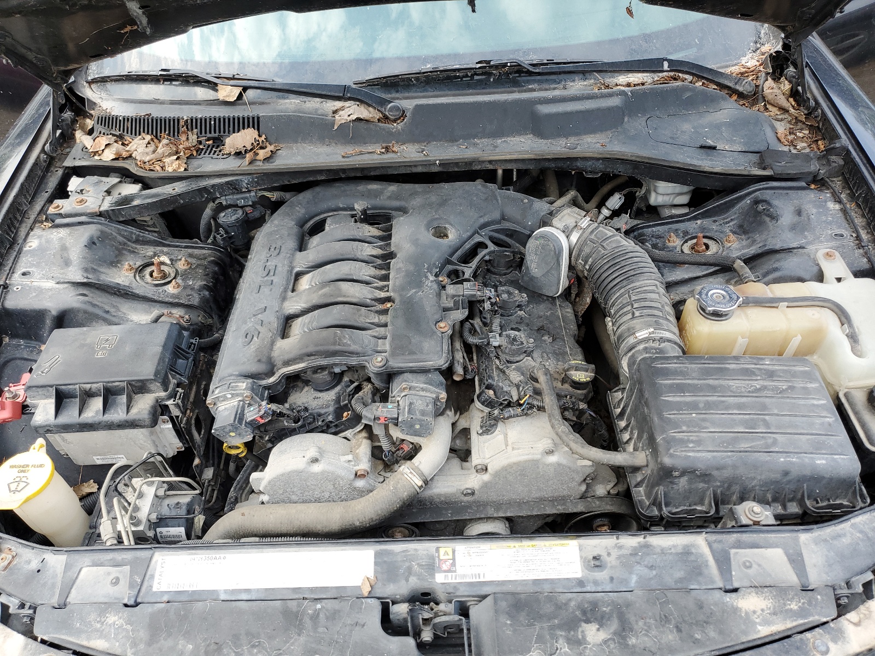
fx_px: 657
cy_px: 328
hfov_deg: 67.3
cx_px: 438
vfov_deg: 53.1
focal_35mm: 26
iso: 50
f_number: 1.5
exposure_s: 1/312
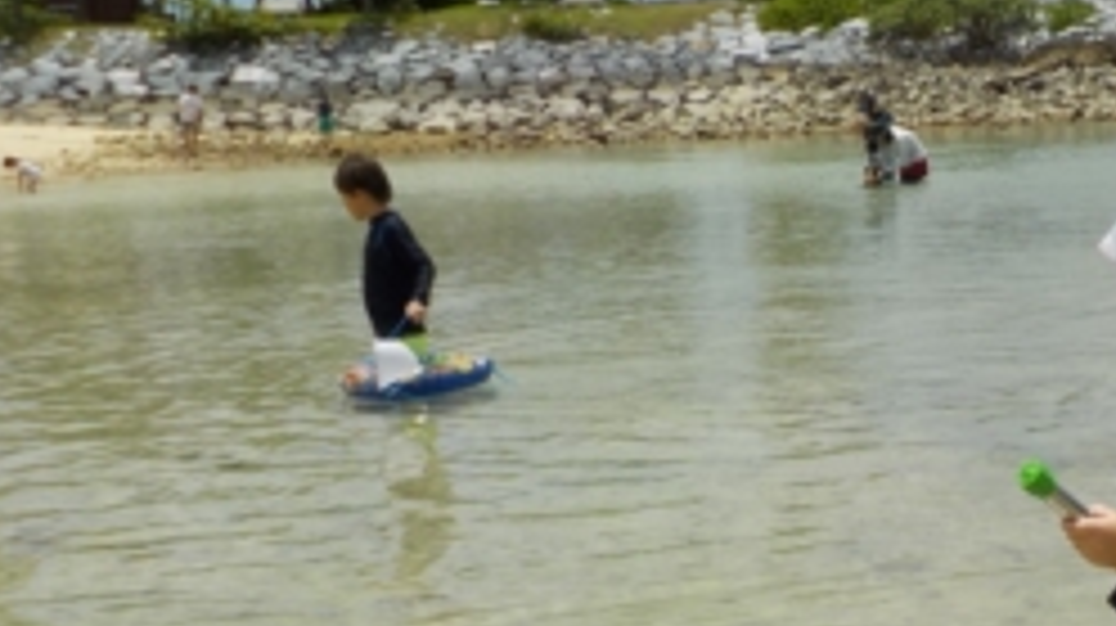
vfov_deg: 18.0
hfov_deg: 30.5
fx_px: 1951
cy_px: 516
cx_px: 1004
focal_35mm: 66
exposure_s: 1/800
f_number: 6.6
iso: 125
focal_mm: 4.1
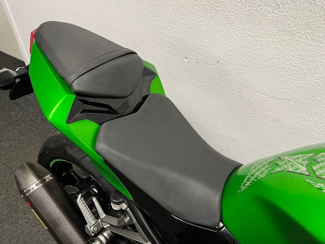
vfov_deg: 53.1
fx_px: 244
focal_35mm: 26
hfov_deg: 67.3
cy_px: 122
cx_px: 162
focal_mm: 5.1
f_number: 1.6
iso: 100
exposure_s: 1/50
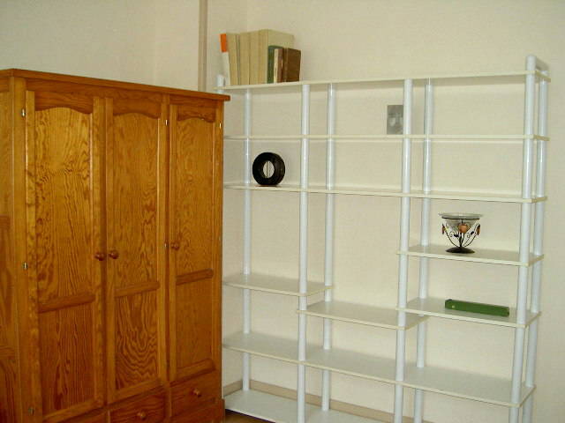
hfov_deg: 47.9
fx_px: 637
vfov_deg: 36.8
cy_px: 212
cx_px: 282
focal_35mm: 39
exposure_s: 1/59.5
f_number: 2.8
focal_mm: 8
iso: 100
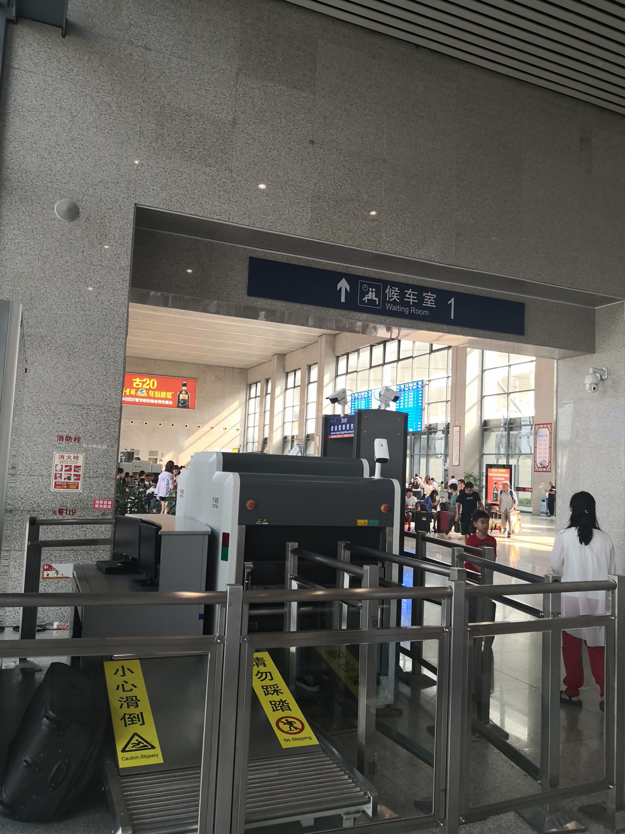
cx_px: 312
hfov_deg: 51.4
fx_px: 650
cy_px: 417
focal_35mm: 27
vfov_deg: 65.3
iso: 50
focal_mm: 3.95
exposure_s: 1/105
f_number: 1.6
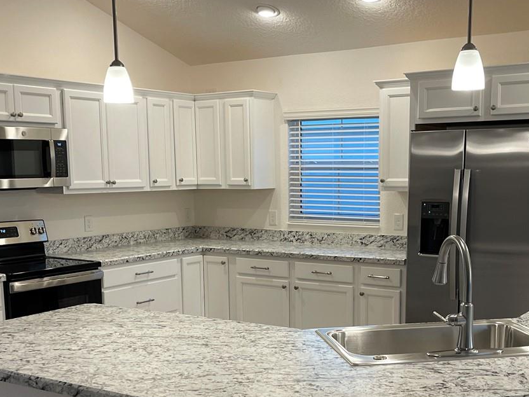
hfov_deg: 38.1
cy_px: 286
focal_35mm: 50
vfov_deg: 28.8
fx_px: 764
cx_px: 293
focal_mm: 5.1
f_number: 1.6
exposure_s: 1/120
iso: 125
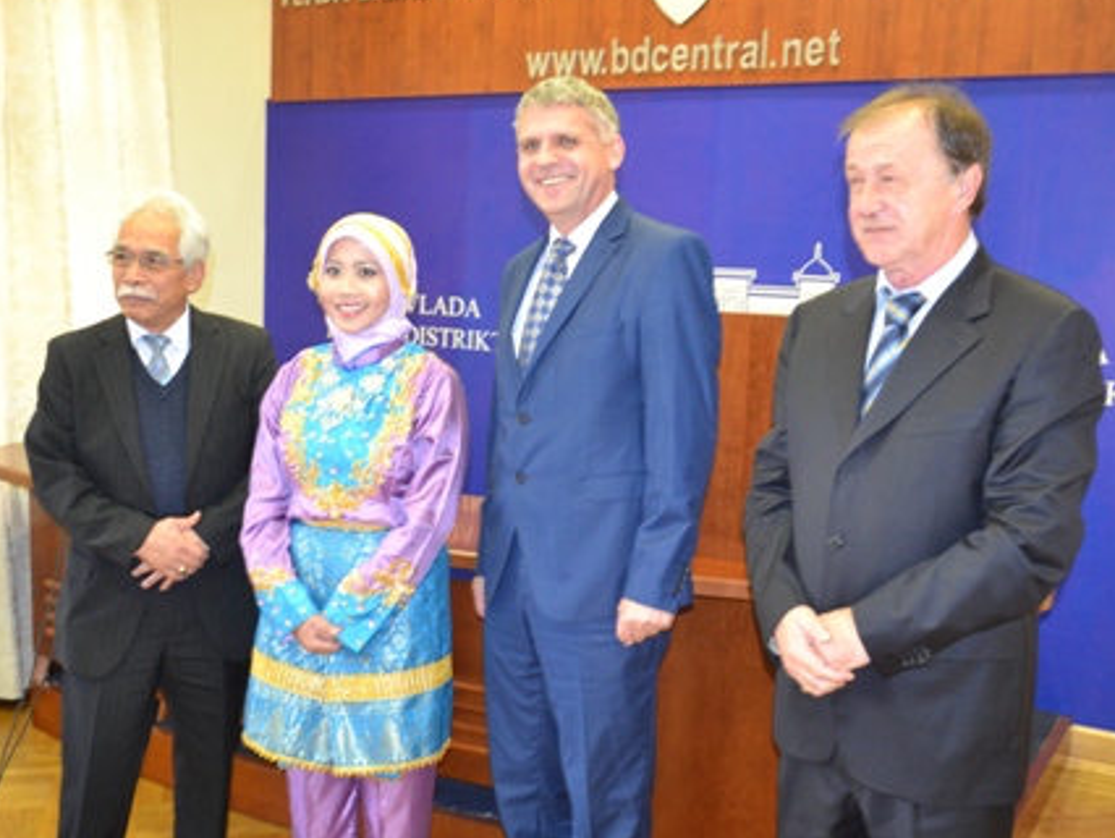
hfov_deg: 47.8
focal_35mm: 39
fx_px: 1257
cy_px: 457
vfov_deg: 36.8
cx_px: 516
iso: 1250
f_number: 3.5
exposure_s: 1/60
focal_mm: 18
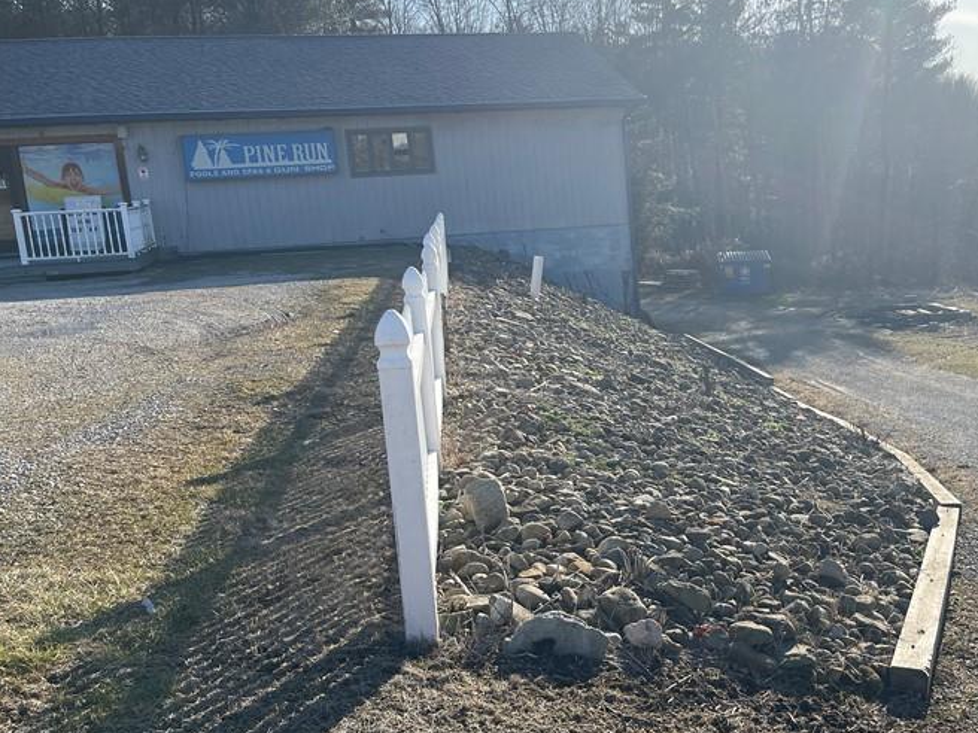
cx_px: 726
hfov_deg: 46.3
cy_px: 429
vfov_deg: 36.7
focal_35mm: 39
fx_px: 1102
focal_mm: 5.1
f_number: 1.6
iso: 32
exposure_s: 1/2717
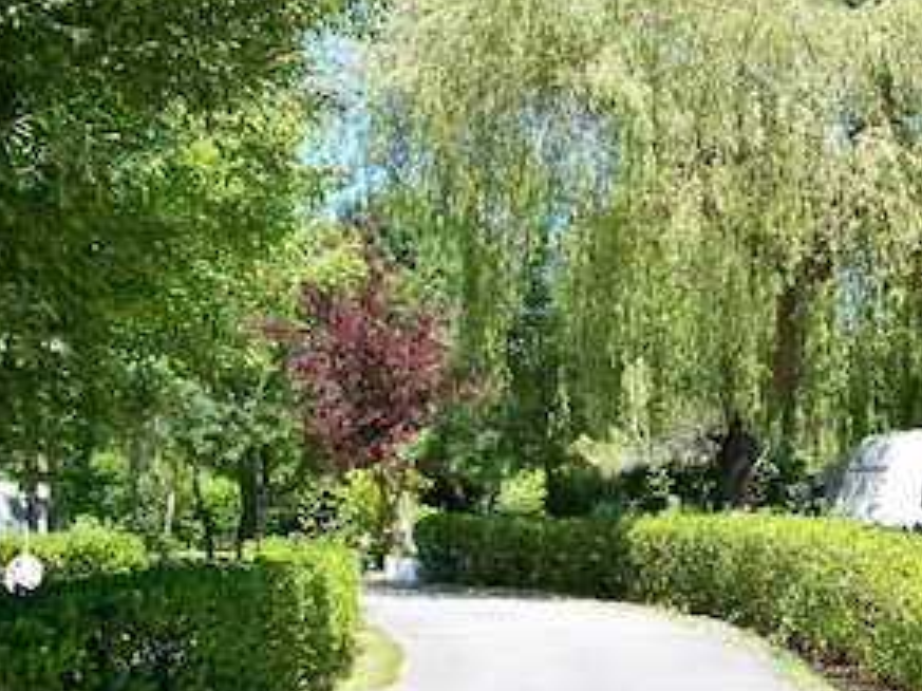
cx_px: 710
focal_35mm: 68
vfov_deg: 21.6
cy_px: 269
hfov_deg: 28.1
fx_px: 1810
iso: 80
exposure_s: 1/400
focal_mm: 5.85
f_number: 2.8
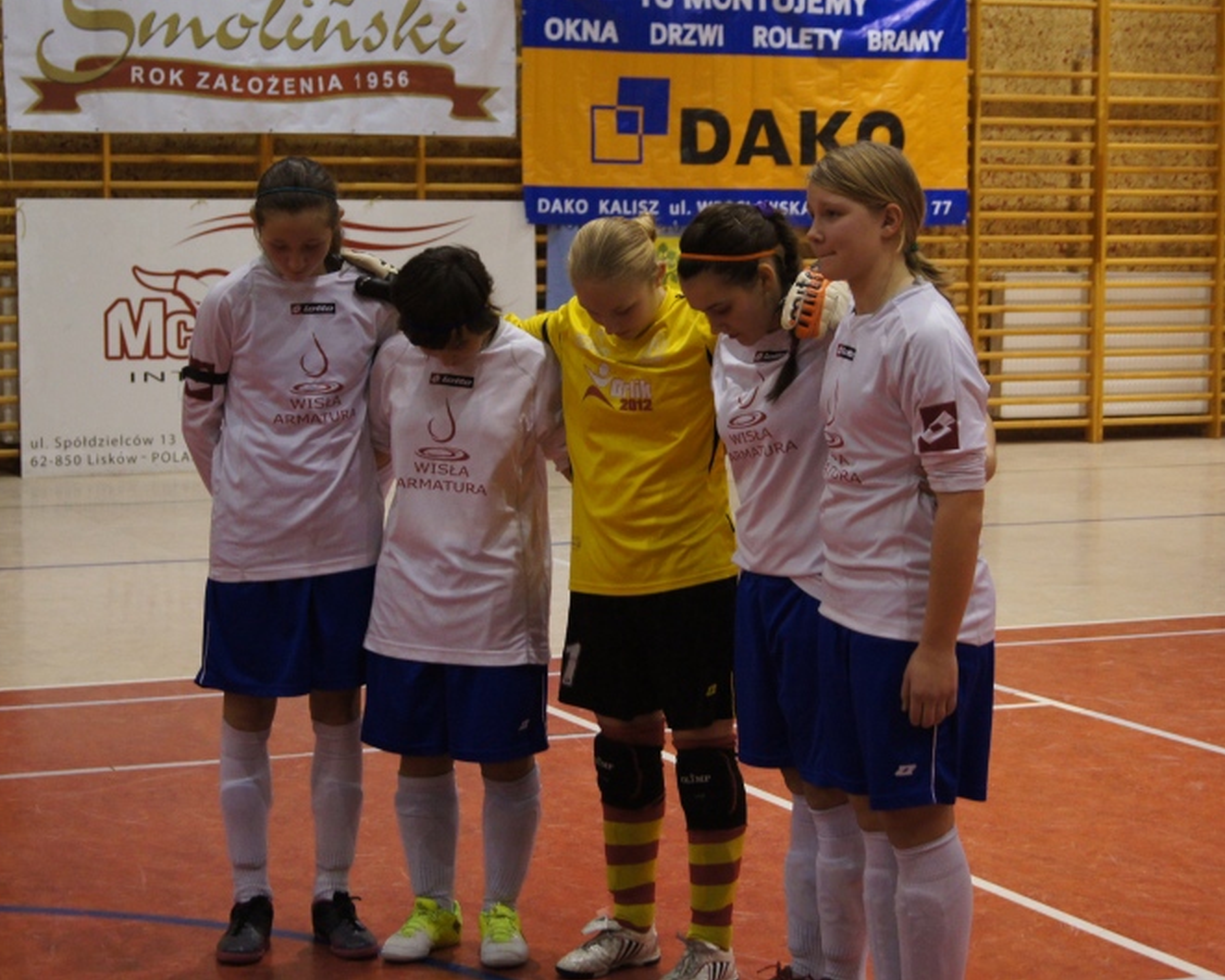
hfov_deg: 22.5
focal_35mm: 85
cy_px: 490
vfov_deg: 18.1
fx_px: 3083
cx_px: 681
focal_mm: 50
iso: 1600
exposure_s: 1/125
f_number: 5.6
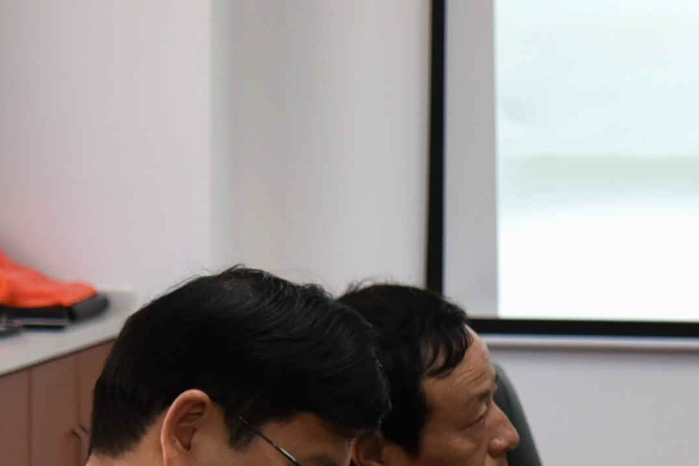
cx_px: 886
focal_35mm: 236
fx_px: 4584
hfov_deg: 8.6
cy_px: 440
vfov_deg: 5.8
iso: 640
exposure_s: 1/100
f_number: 4.2
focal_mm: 42
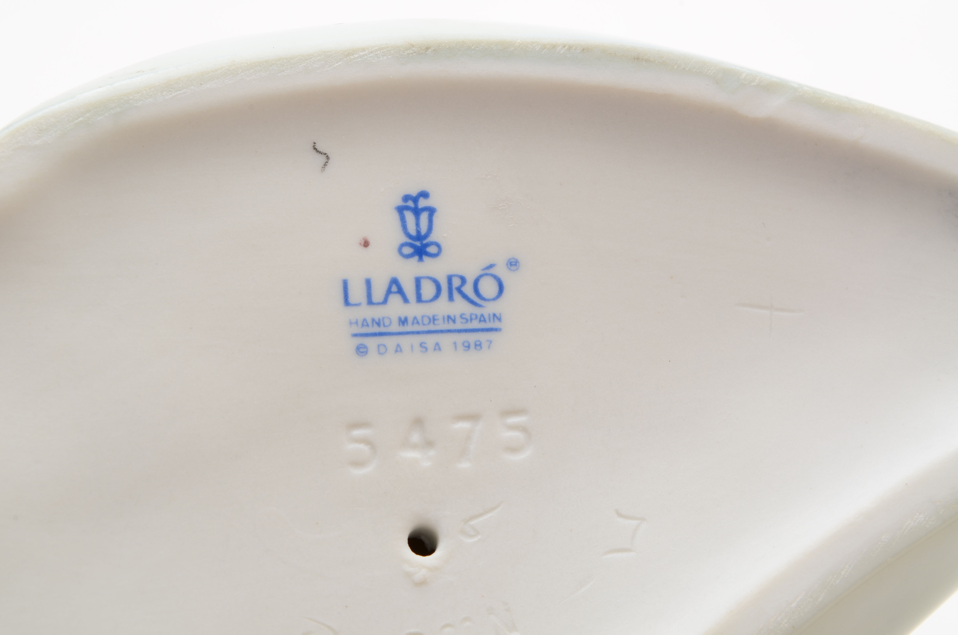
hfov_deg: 24.7
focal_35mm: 82
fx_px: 2191
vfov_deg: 16.5
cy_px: 318
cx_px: 479
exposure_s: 1/160
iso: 100
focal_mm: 55
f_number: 20
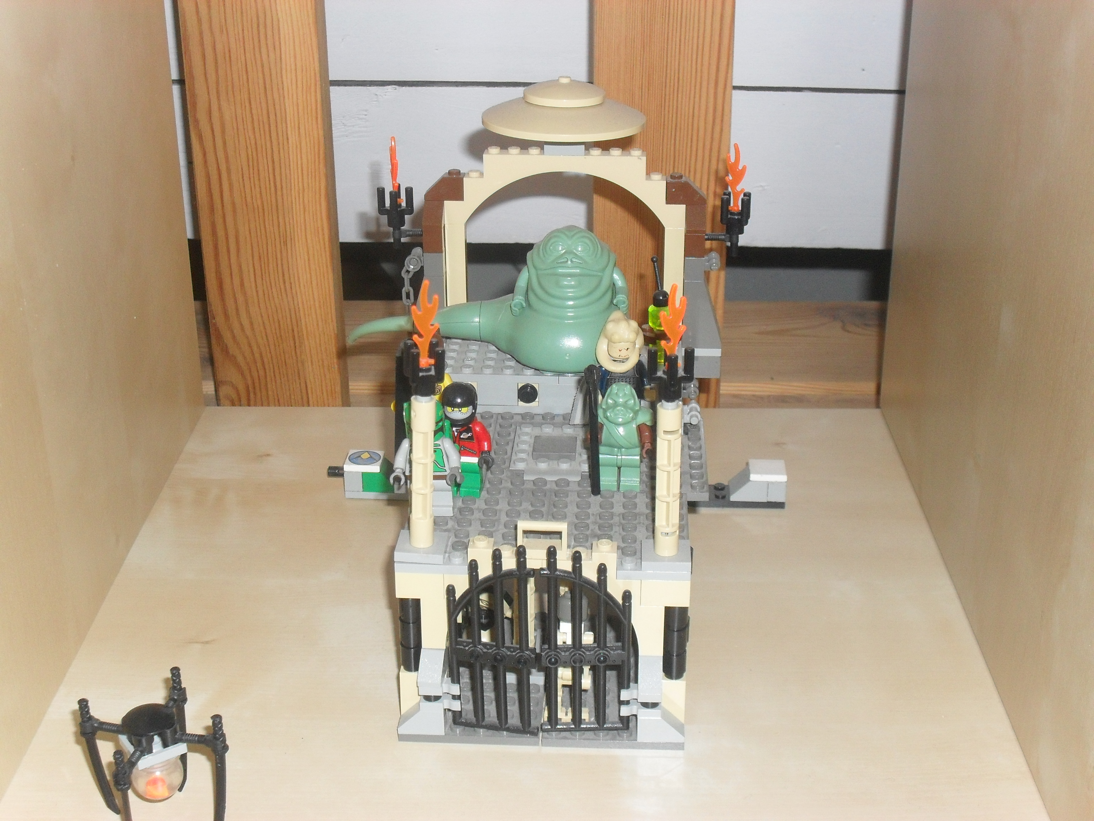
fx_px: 1549
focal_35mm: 49
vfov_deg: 29.7
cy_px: 410
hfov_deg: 38.9
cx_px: 547
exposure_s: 1/45
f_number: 3.9
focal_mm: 8.7
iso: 200
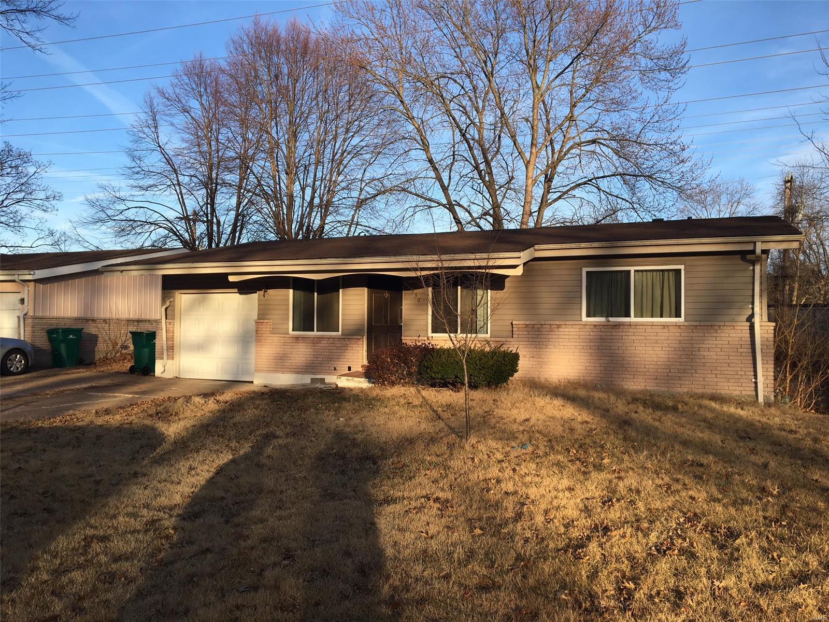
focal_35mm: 29
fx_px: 695
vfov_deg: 48.2
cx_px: 414
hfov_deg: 61.7
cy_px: 311
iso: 25
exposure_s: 1/732
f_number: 2.2
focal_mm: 4.15
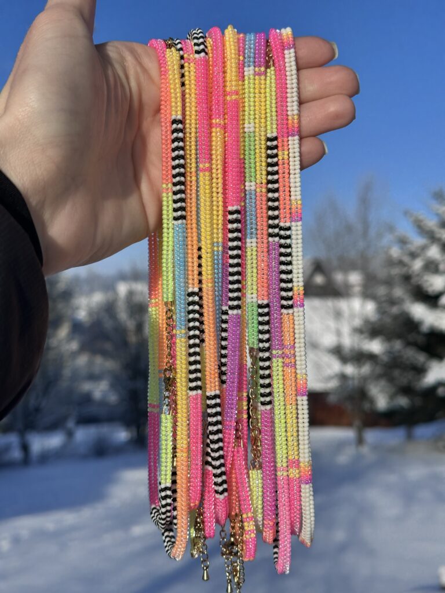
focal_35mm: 48
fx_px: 823
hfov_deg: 30.3
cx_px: 222
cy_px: 296
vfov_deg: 39.7
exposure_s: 1/7634
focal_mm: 6.86
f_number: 1.78
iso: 64
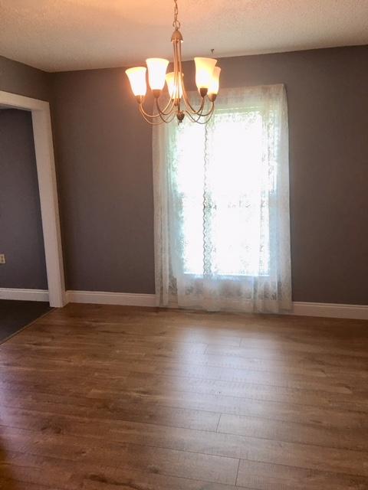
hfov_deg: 48.2
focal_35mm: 29
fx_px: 411
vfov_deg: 61.7
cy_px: 245
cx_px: 184
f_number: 2.2
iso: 40
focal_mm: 4.15
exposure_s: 1/30
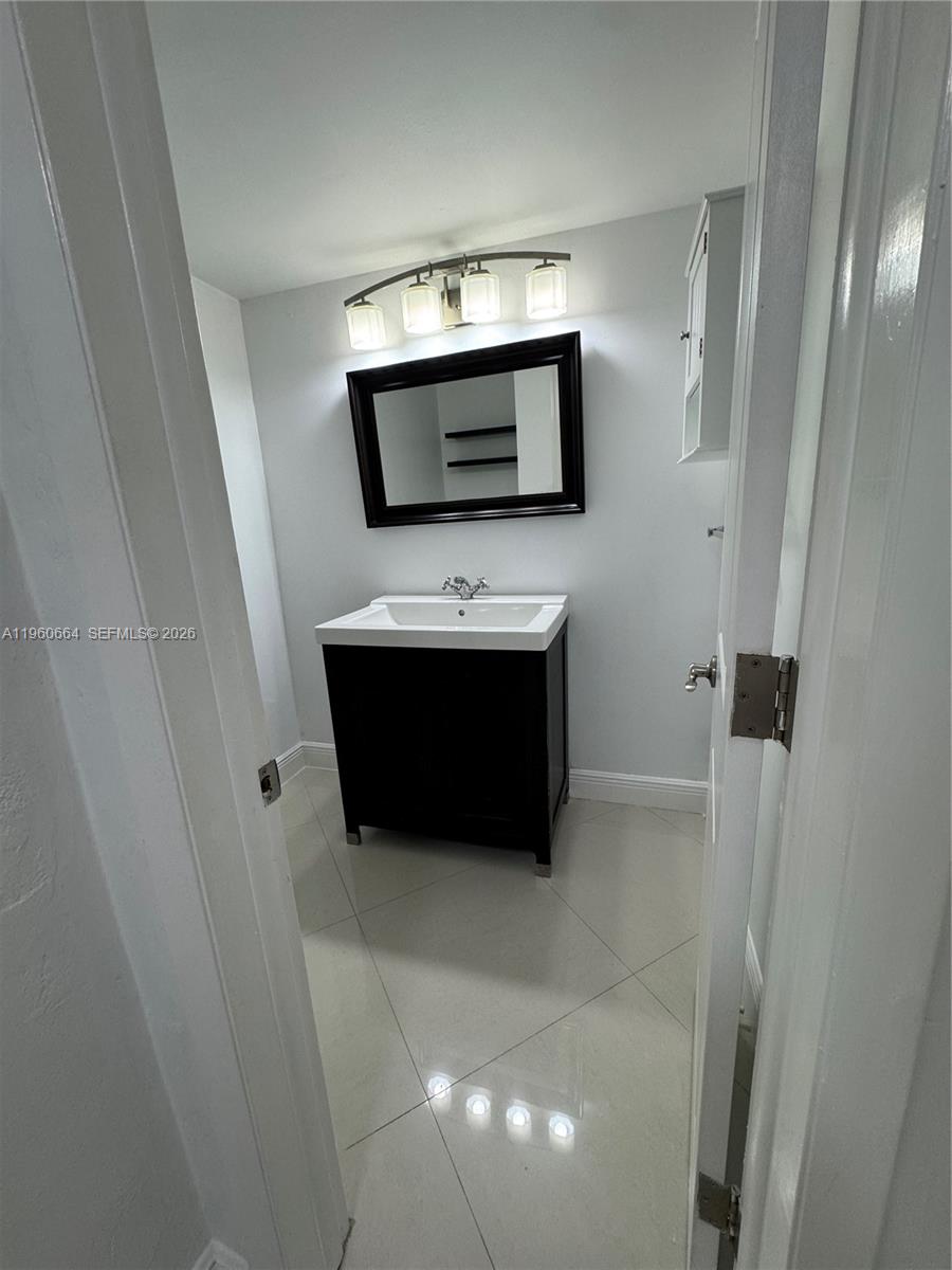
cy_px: 635
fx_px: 513
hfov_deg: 85.7
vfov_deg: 102.1
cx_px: 476
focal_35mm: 14
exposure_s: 1/120
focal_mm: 2.22
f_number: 2.2
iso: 160
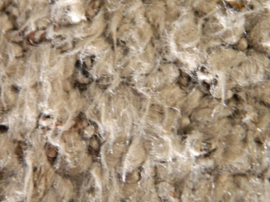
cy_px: 107
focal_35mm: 88
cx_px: 104
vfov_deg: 16.8
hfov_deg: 22.2
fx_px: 686
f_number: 3.8
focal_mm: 10.2
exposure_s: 1/15
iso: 560
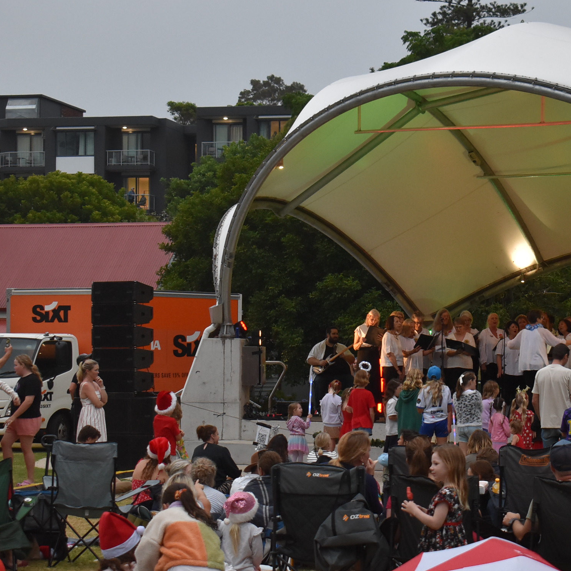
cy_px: 339
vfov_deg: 17.0
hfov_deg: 17.0
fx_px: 1904
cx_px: 407
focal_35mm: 102
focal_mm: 40
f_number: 5
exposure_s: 1/125
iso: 1250
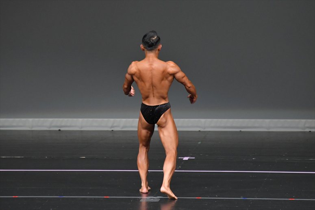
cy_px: 105
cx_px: 158
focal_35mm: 345
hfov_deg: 6.0
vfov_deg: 4.0
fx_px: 3017
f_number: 5.6
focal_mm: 230
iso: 4000
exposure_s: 1/400
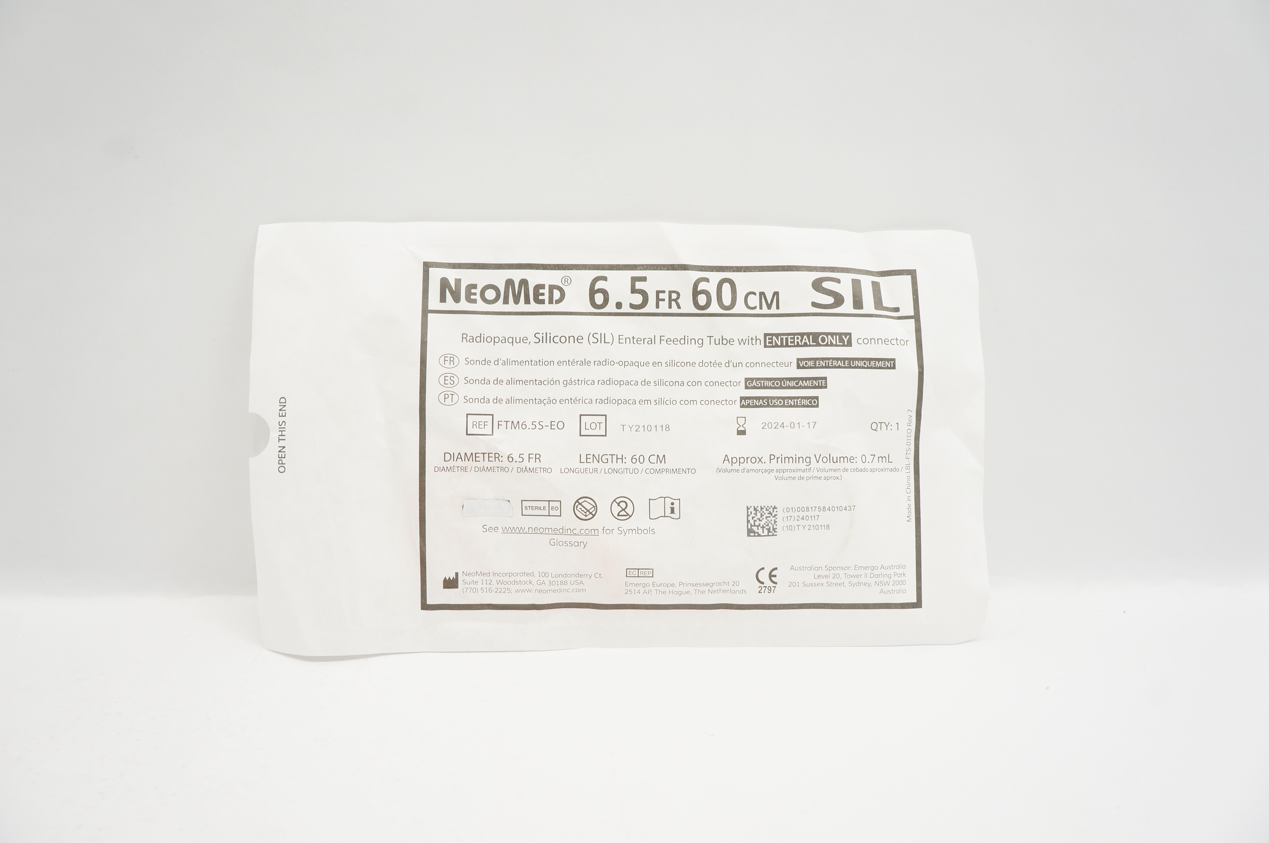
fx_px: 951
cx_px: 634
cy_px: 422
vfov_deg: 47.8
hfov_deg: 67.4
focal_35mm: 27
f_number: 7.1
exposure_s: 1/25
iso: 200
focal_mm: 18
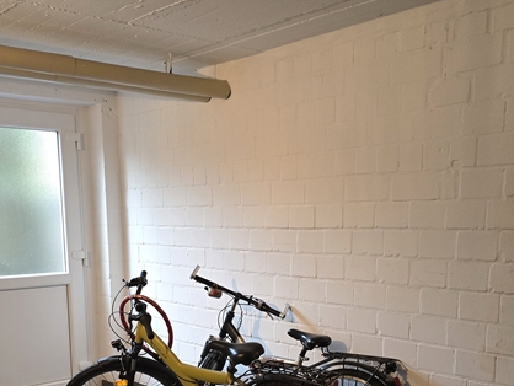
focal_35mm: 44
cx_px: 231
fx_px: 654
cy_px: 327
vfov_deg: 31.7
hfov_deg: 42.9
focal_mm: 6.3
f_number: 1.7
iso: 640
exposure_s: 1/100
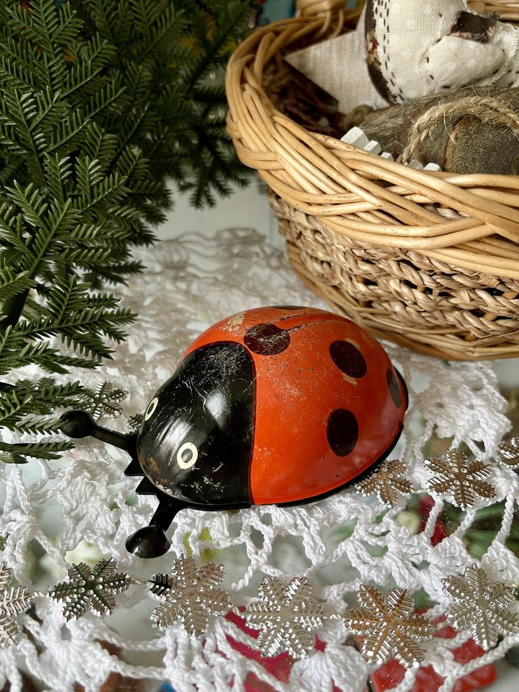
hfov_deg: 54.9
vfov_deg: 69.4
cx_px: 260
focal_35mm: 25
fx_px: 500
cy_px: 346
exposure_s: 1/73
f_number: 1.6
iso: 125
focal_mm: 5.1
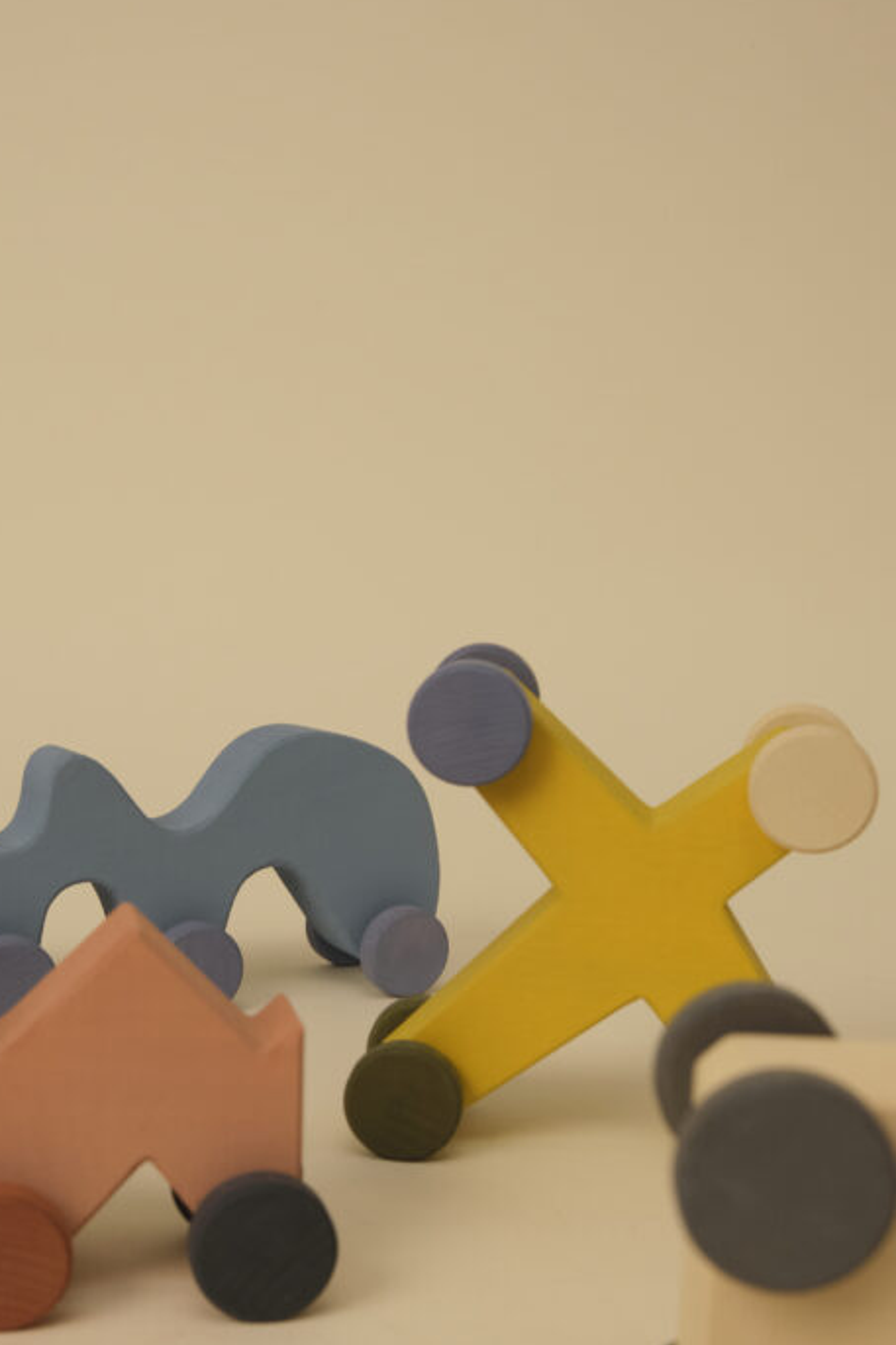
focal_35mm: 50
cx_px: 266
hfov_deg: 26.7
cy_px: 806
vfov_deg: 39.4
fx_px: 1867
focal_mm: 23
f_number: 5.6
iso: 800
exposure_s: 1/250
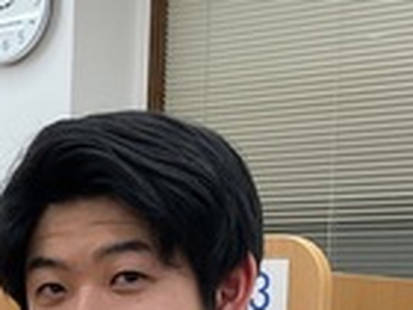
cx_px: -65
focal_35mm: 124
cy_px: 354
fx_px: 1479
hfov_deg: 15.4
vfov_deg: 11.7
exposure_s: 1/120
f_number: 1.8
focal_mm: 3
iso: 50
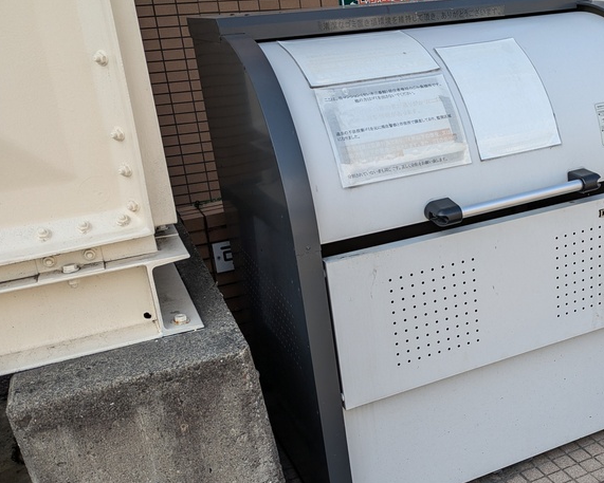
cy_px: 260
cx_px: 446
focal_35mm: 41
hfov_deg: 43.5
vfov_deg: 36.5
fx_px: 733
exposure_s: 1/867
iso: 47
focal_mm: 5.43
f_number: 1.89
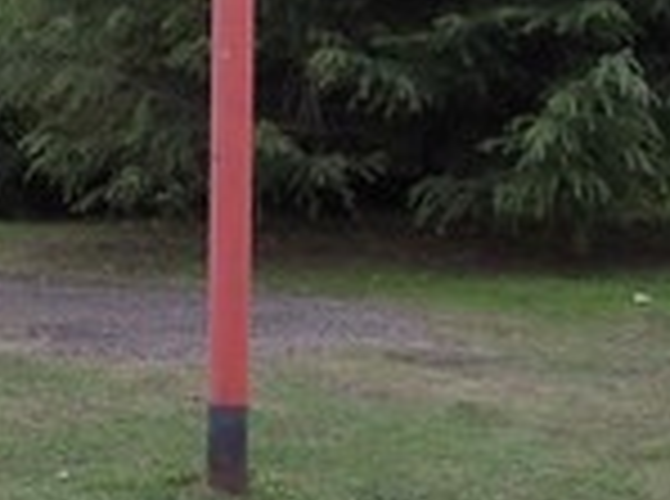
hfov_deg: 10.1
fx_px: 3784
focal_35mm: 196
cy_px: 162
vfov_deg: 7.5
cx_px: 207
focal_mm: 5.3
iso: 80
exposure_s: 1/400
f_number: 3.1
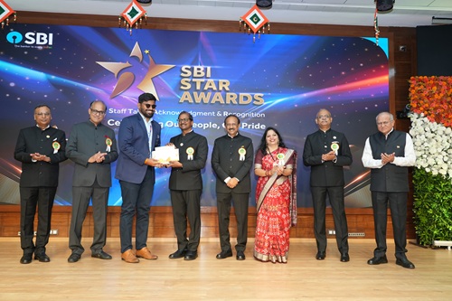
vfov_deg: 42.3
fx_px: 389
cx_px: 226
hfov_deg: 60.3
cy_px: 150
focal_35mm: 31
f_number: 5.6
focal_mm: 31
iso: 1000
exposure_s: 1/160
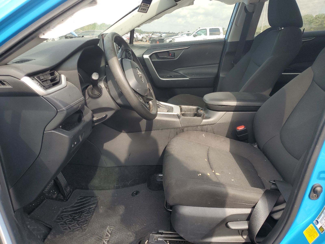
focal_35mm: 26
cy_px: 122
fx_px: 244
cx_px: 162
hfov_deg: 67.3
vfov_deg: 53.1
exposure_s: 1/476
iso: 50
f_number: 1.5
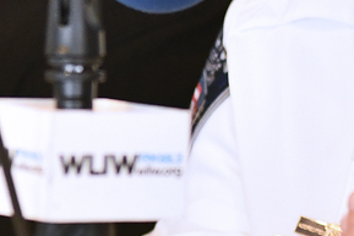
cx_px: 570
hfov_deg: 2.9
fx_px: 6896
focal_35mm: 701
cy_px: -35
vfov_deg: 2.0
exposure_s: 1/100
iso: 2500
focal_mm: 135
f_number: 4
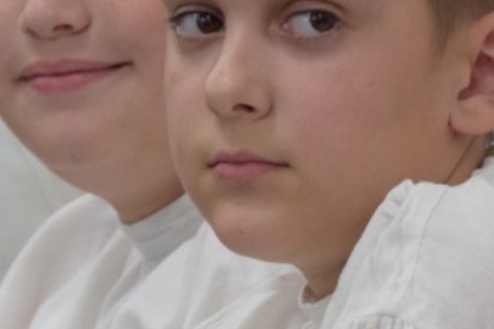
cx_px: 172
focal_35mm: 772
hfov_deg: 2.7
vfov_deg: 1.8
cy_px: 74
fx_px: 10589
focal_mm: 150
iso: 1800
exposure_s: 1/125
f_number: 5.6
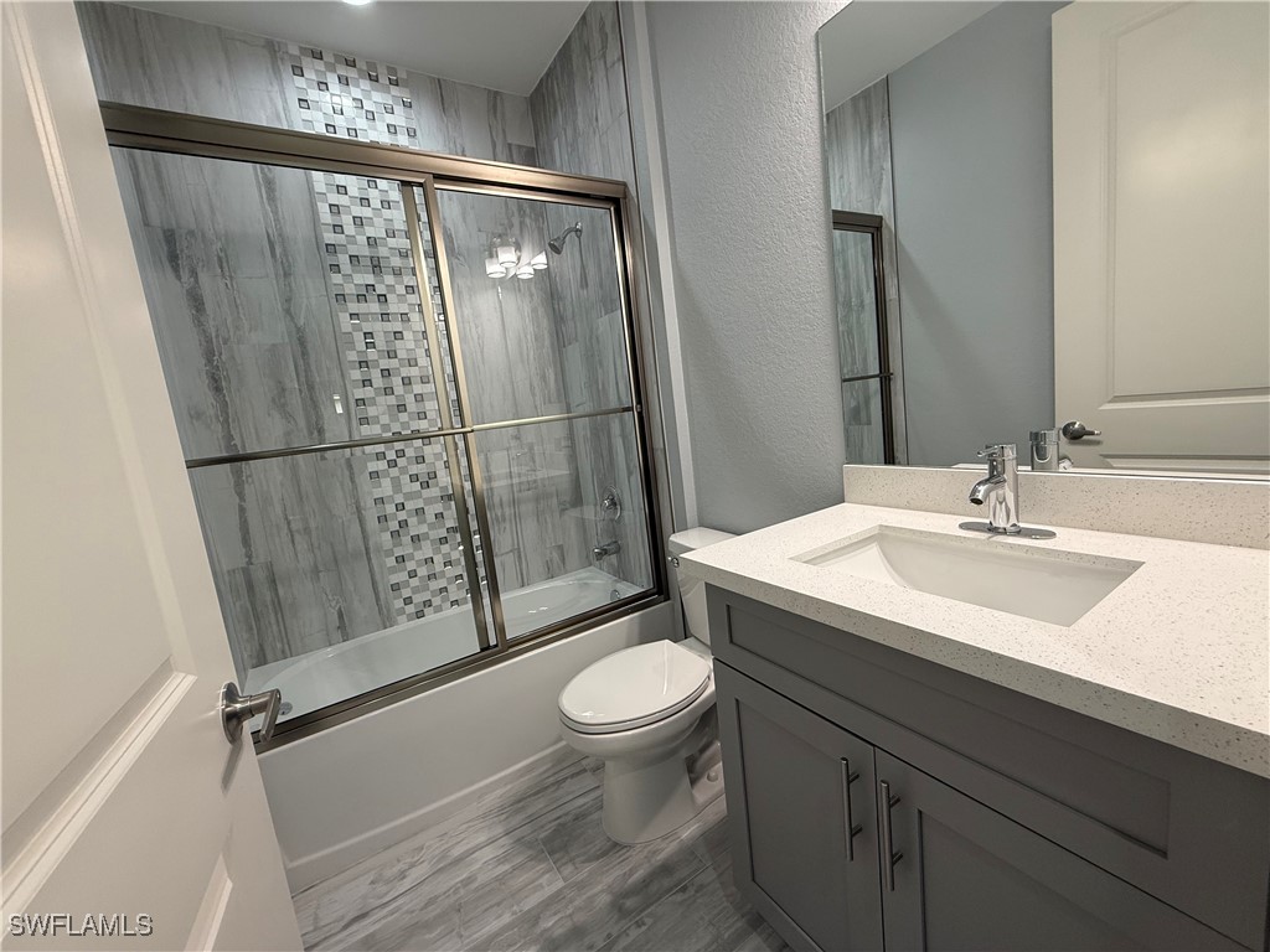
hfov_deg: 102.1
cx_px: 635
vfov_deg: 85.7
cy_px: 476
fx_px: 514
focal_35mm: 14
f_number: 2.2
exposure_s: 1/120
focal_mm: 2.22
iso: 160
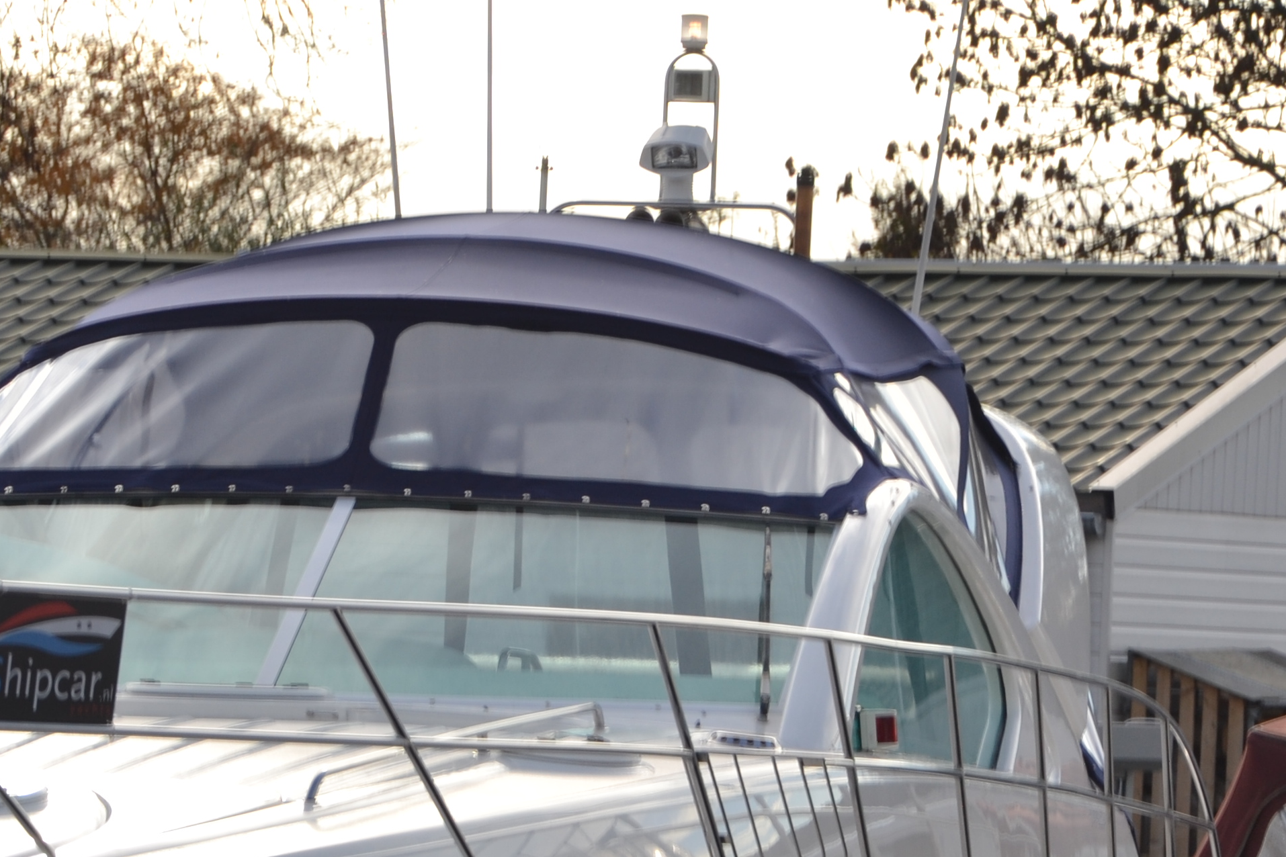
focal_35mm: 379
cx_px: 404
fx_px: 13545
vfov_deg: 3.6
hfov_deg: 5.4
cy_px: 950
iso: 100
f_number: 9
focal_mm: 105
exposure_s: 1/200
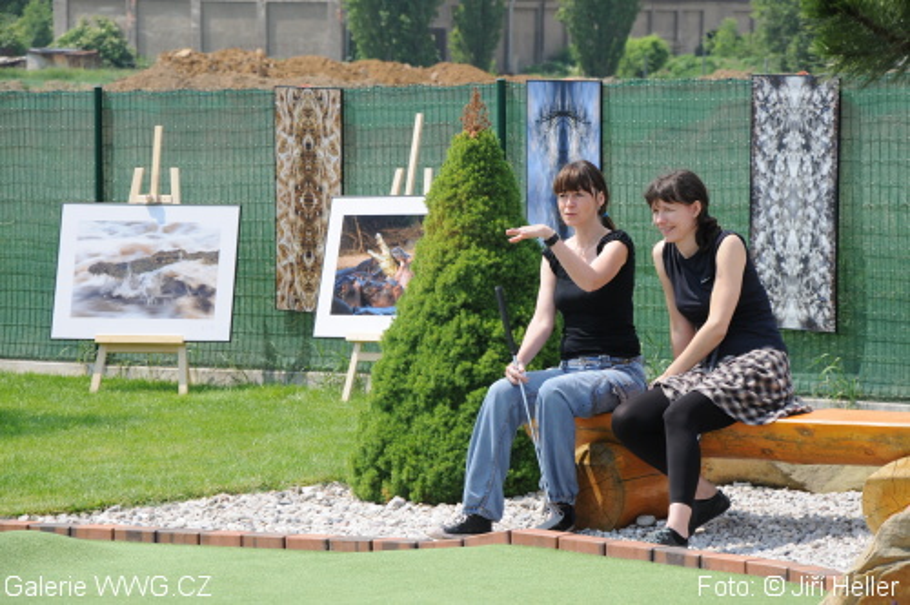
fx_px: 3976
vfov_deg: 8.7
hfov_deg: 13.1
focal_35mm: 158
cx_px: 455
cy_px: 302
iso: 200
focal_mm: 105
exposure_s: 1/320
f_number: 10
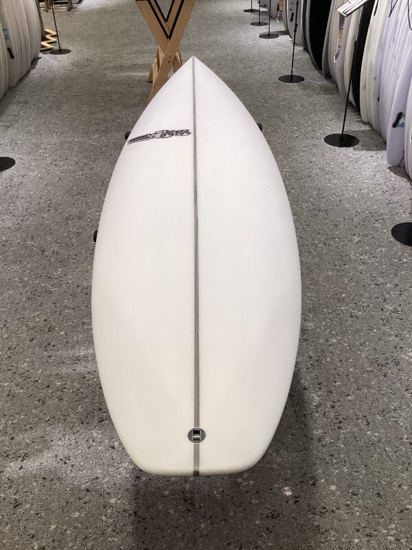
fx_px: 492
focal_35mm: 31
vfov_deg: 58.4
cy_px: 275
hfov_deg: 45.4
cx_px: 206
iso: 50
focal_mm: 3.3
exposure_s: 1/60
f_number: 2.4
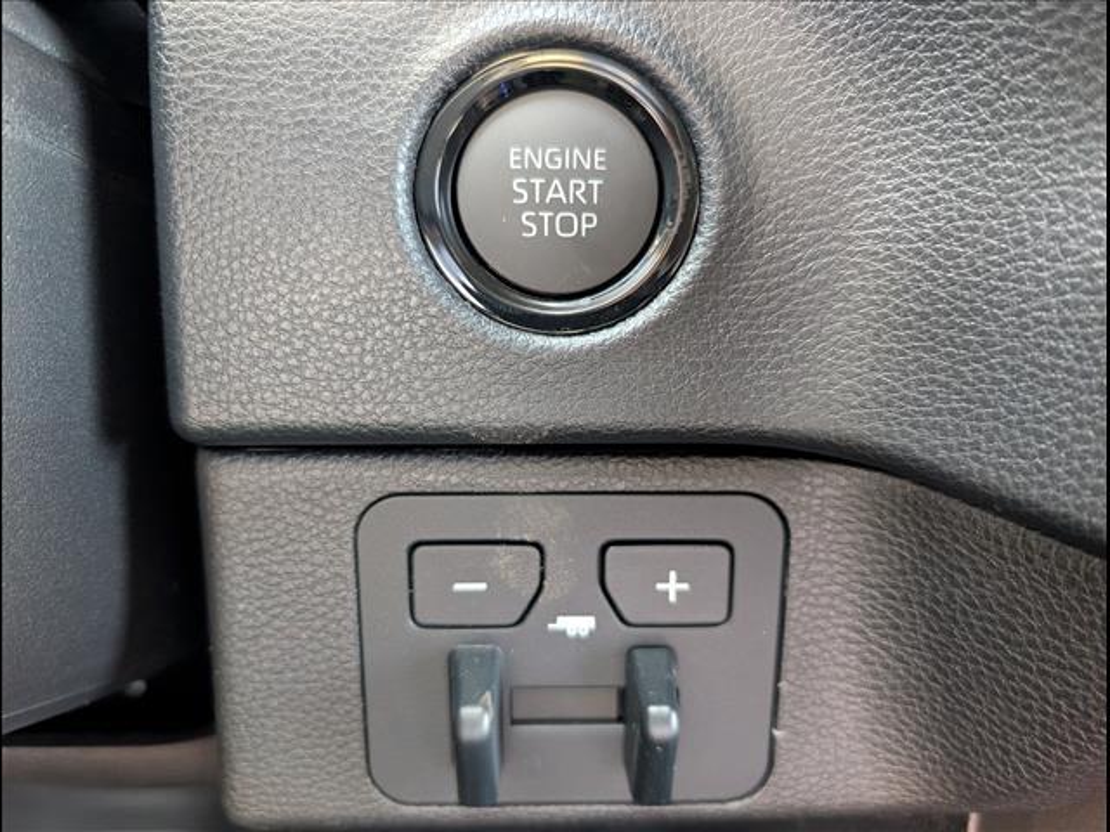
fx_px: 770
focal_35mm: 24
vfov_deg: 56.8
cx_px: 555
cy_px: 416
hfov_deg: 71.6
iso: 1241
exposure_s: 1/74.1
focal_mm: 6.9
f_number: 1.68
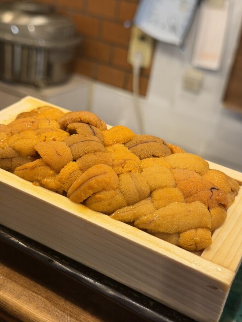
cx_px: 121
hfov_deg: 30.3
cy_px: 161
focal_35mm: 48
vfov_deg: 39.7
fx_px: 447
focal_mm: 6.76
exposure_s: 1/60
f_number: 1.78
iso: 200
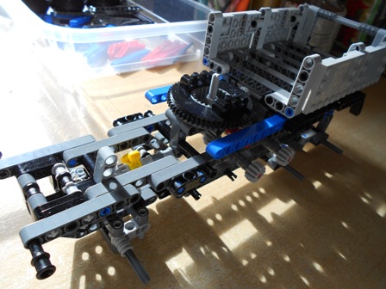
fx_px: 290
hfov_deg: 67.3
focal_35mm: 26
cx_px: 193
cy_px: 144
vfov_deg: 53.1
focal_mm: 4.6
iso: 100
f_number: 3.2
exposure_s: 1/30
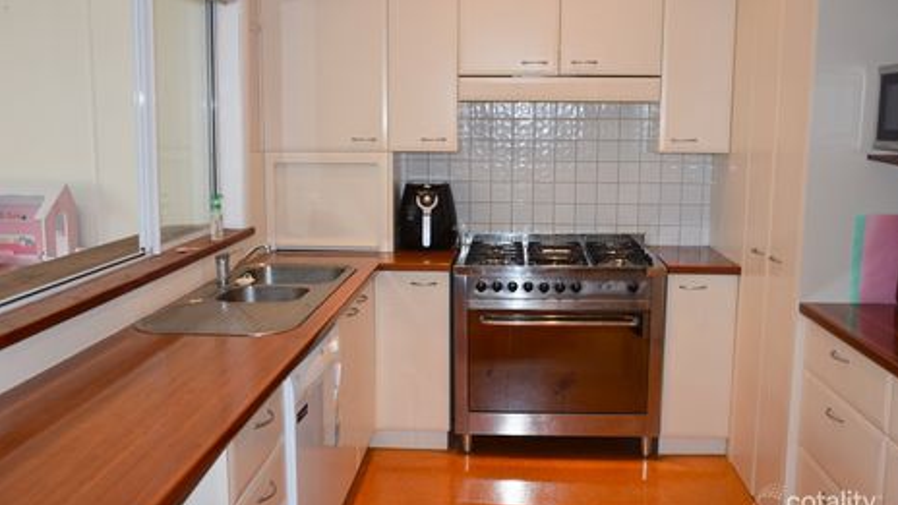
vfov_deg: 33.7
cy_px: 239
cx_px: 453
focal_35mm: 35
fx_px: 833
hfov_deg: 56.6
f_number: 3.5
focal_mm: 22
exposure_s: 1/60
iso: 400
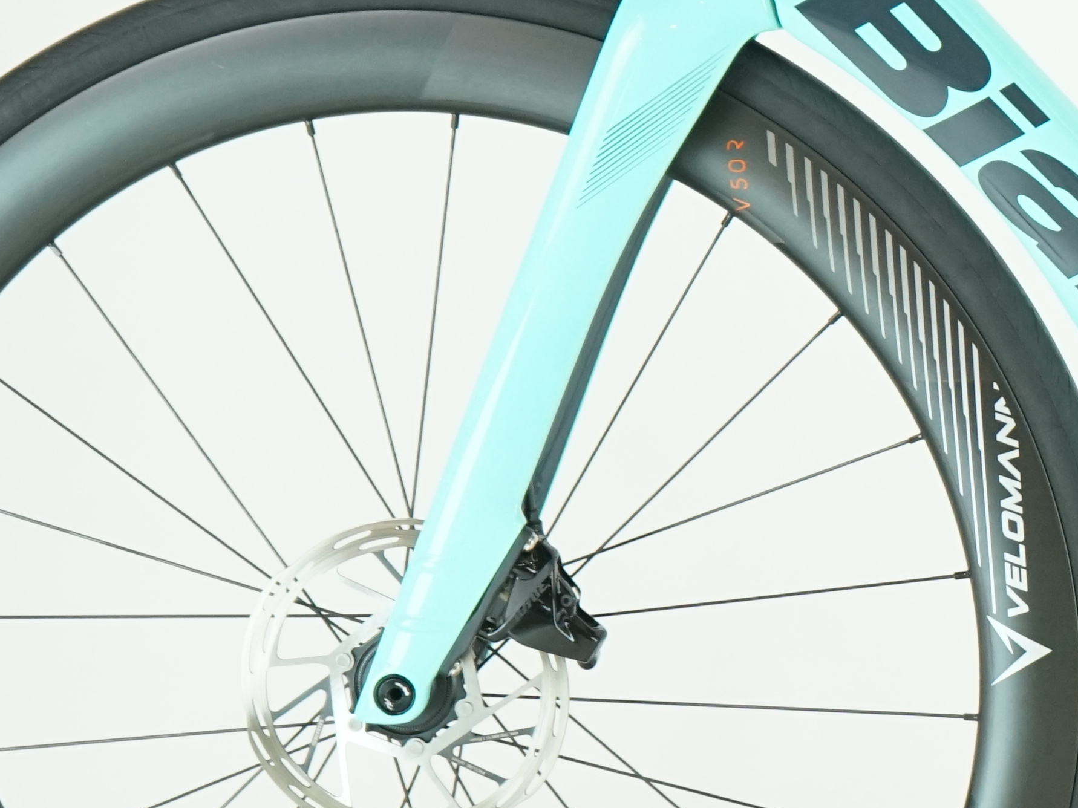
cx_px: 1486
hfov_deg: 9.5
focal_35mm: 204
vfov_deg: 7.3
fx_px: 6352
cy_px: 280
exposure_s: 1/200
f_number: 5.6
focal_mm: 63
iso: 1600
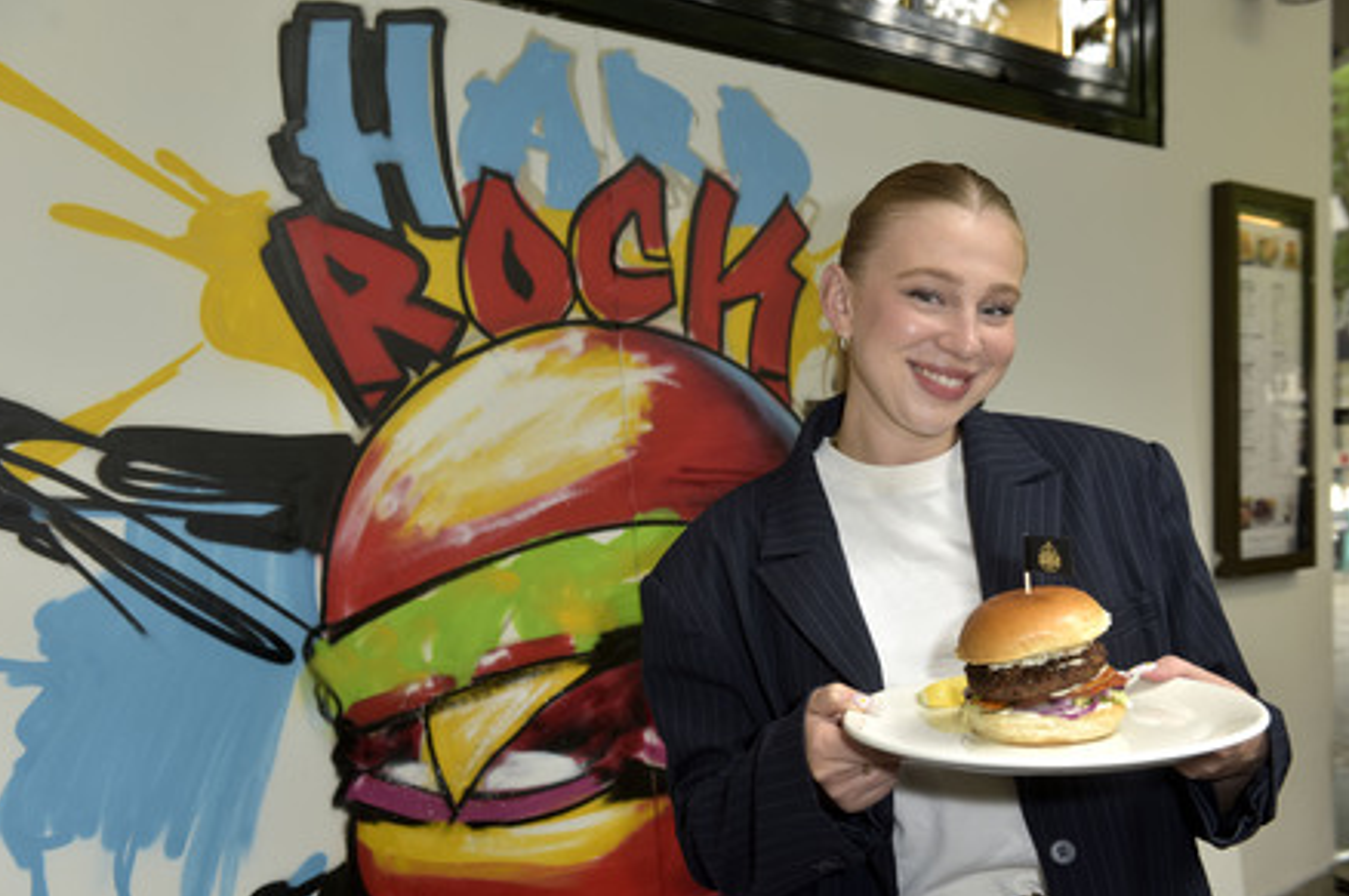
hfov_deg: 54.5
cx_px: 673
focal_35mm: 35
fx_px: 1310
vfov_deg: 37.8
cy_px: 456
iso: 160
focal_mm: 34
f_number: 5
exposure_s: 1/100
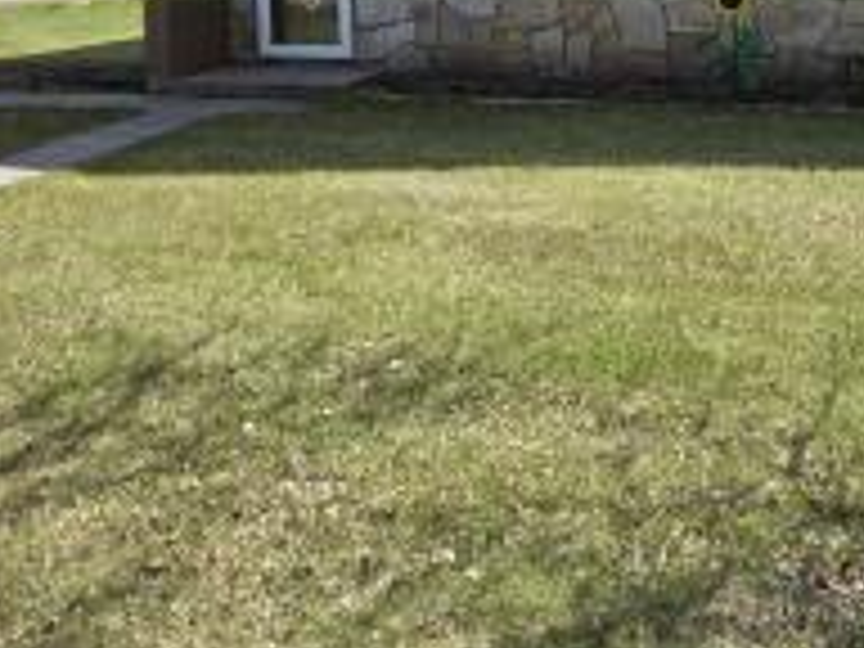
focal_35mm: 48
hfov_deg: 38.1
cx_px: 702
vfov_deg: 29.1
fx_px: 1198
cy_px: 68
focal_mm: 5.4
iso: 25
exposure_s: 1/1154
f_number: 1.8
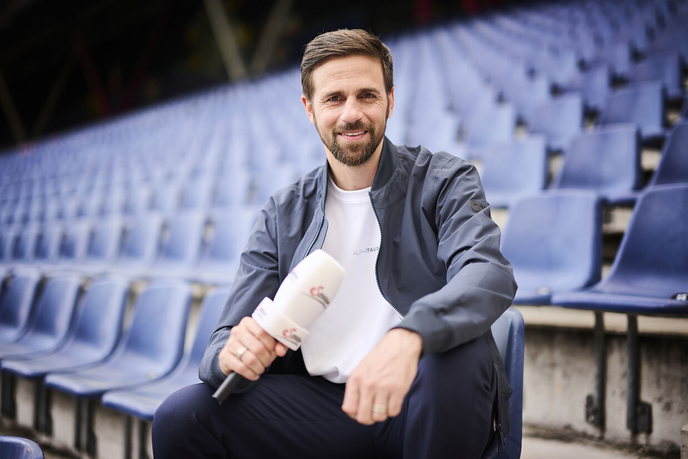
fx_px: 956
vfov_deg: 27.0
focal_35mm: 50
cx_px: 344
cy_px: 230
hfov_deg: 39.6
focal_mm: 50
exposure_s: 1/1000
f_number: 1.3
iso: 64
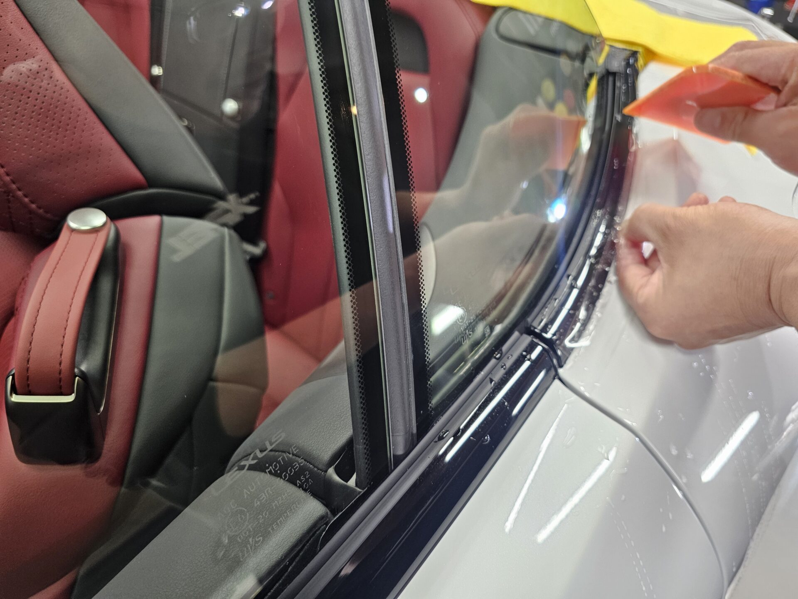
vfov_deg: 58.9
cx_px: 399
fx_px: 530
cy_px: 300
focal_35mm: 23
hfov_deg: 73.9
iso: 250
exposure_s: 1/100
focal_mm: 6.3
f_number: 1.7
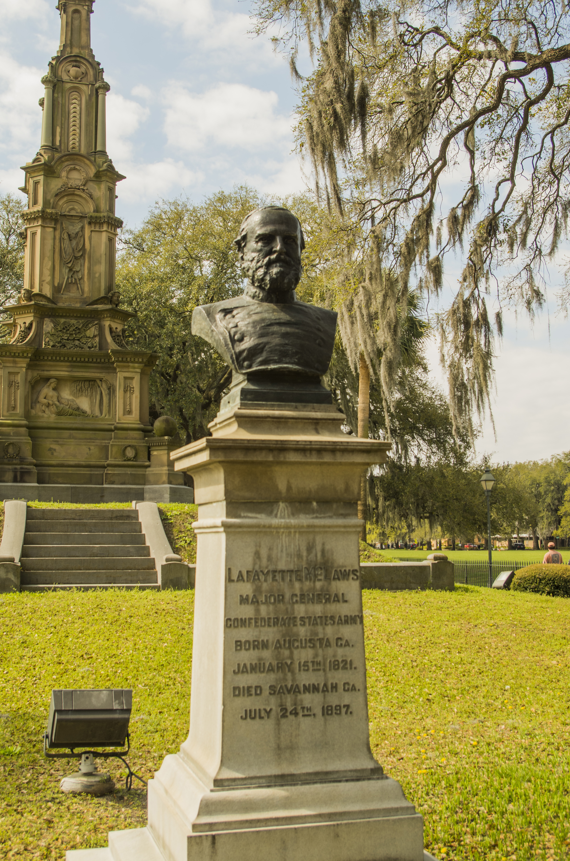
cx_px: 285
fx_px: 1002
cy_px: 430
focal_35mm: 42
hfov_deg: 31.8
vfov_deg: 46.5
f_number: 7.1
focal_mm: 28.13
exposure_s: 1/200
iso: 200
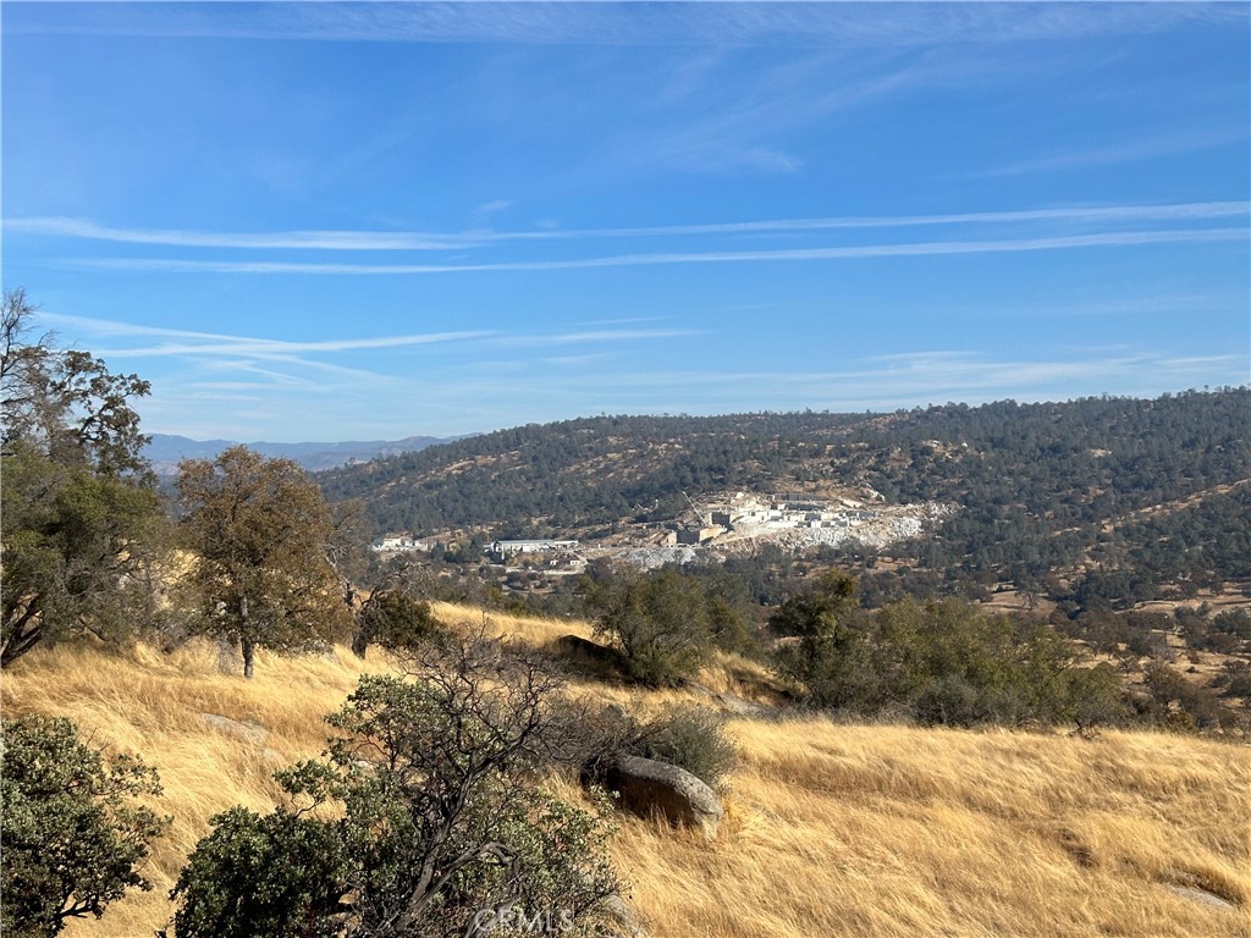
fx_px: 1735
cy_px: 469
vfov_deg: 30.3
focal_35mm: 48
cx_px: 626
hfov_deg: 39.7
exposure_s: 1/5263
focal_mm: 6.86
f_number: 1.78
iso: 64
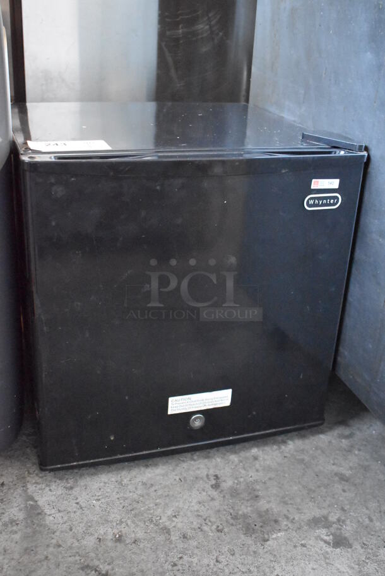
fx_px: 649
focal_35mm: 40
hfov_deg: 33.1
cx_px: 192
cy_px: 288
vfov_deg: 47.9
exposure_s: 1/125
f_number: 4
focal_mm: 27
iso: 12800
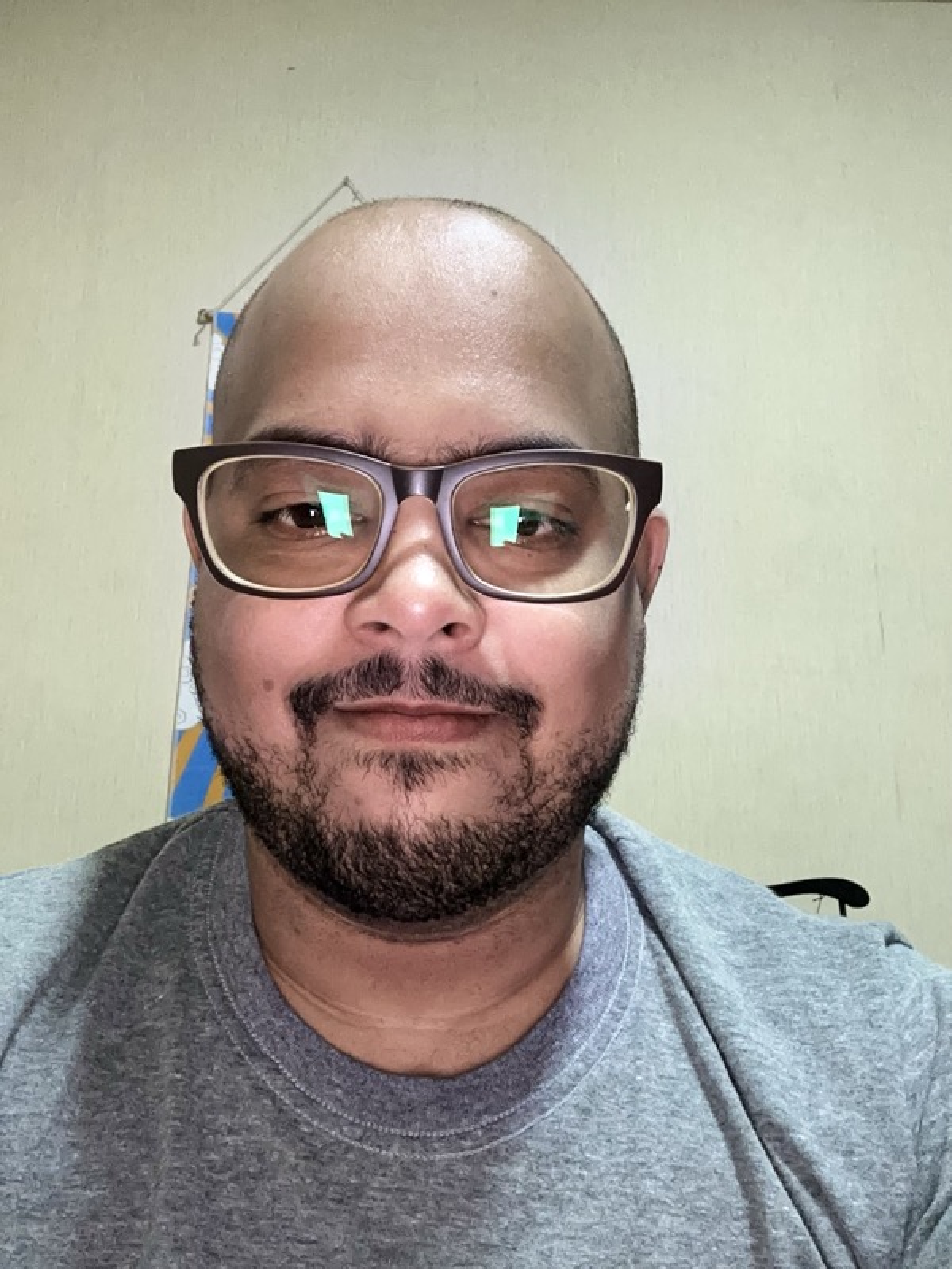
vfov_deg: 60.0
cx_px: 476
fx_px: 1100
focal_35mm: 30
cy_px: 634
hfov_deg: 46.8
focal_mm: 2.69
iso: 400
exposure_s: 1/38
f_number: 1.9
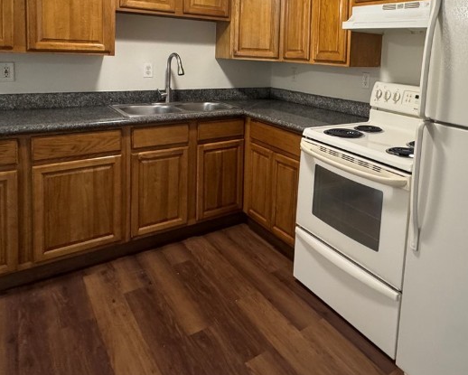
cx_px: 316
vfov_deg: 50.3
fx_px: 374
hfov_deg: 62.3
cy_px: 80
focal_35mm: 27
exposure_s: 1/60
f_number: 2.2
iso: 250
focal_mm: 2.22
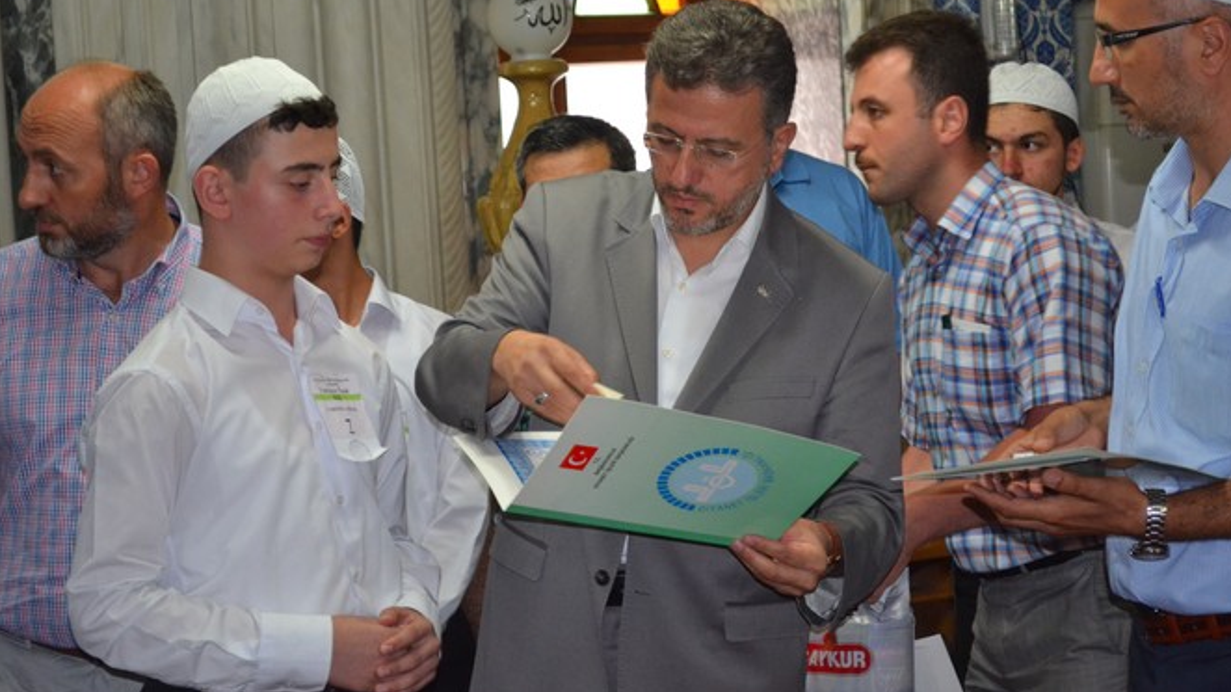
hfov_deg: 24.3
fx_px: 2856
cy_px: 326
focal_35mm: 88
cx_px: 616
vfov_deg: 13.8
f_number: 5.6
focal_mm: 55
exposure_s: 1/60
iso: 2000
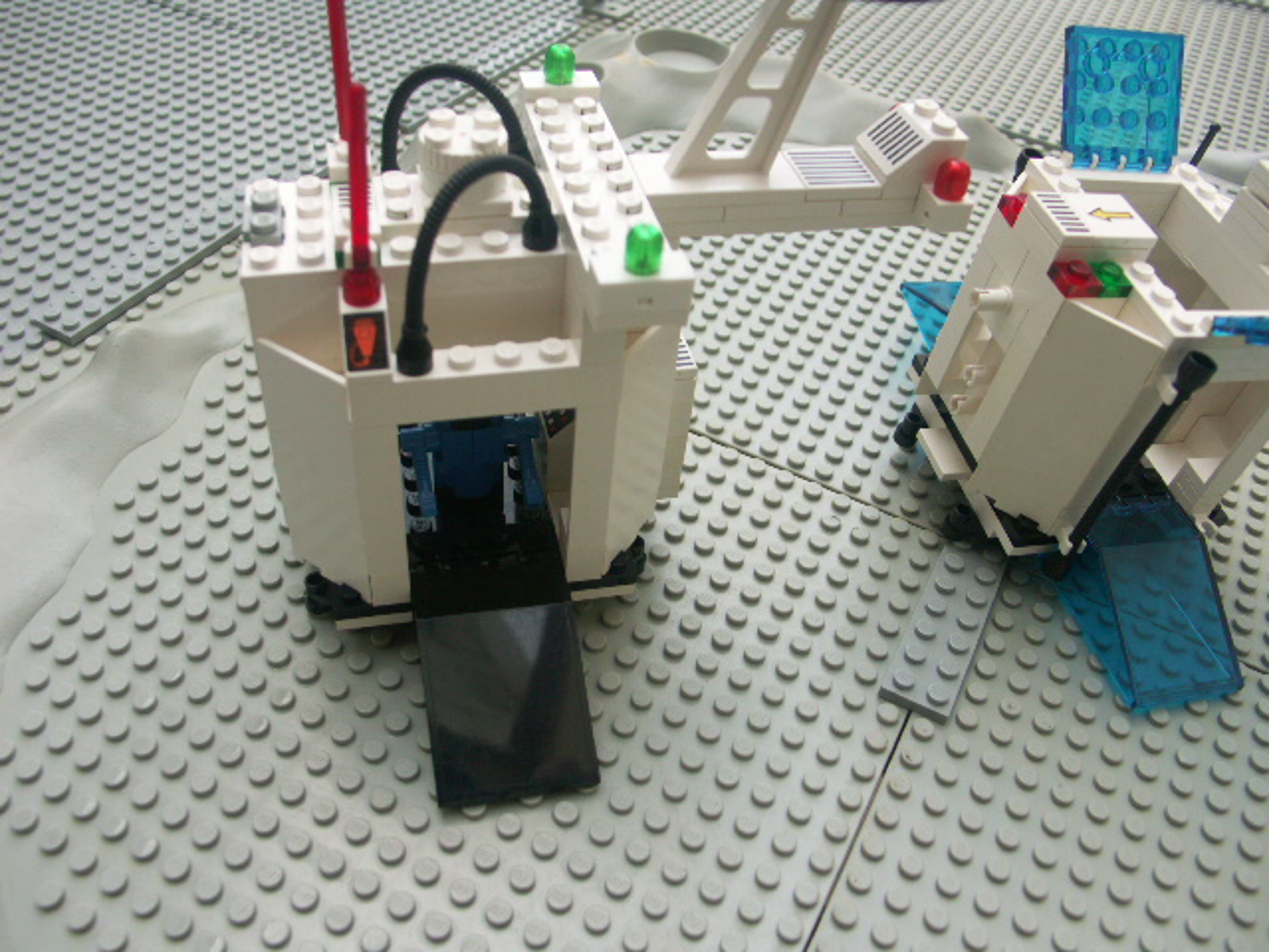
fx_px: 1026
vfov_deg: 49.7
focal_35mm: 28
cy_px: 476
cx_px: 634
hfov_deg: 63.4
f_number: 2.8
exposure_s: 1/60
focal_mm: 7.2
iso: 64
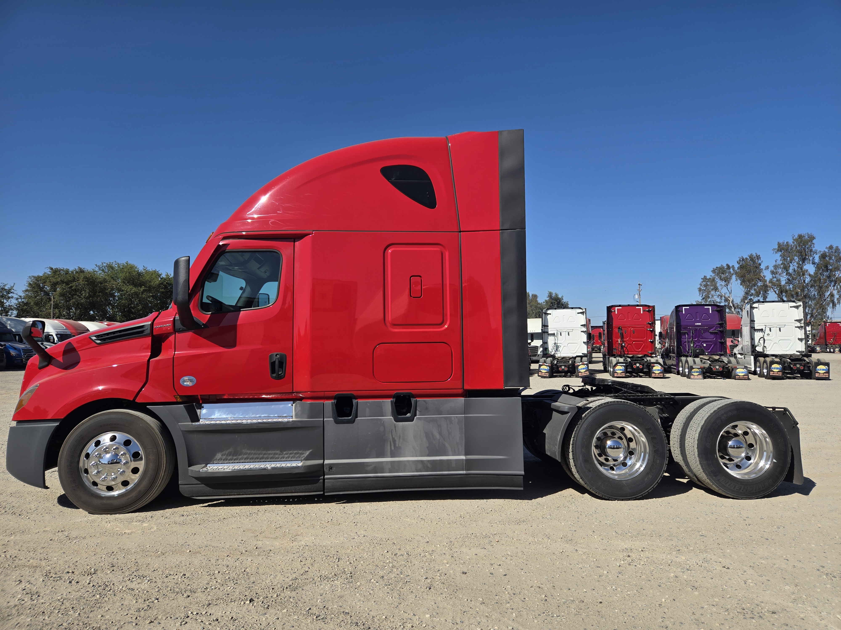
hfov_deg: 73.9
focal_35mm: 23
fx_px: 559
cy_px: 315
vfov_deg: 58.9
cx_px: 420
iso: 25
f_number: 1.8
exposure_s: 1/2635
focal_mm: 5.4
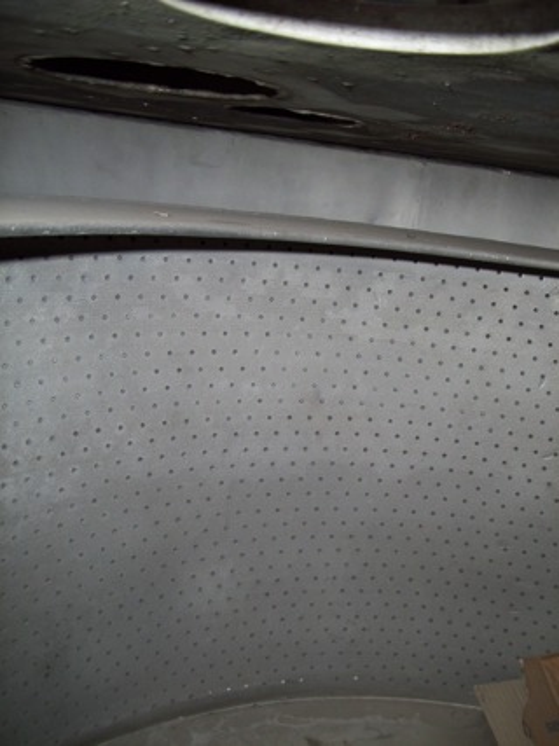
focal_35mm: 34
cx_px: 280
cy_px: 373
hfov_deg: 41.8
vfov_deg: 54.0
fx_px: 732
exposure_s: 1/40
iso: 80
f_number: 2.9
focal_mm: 5.7
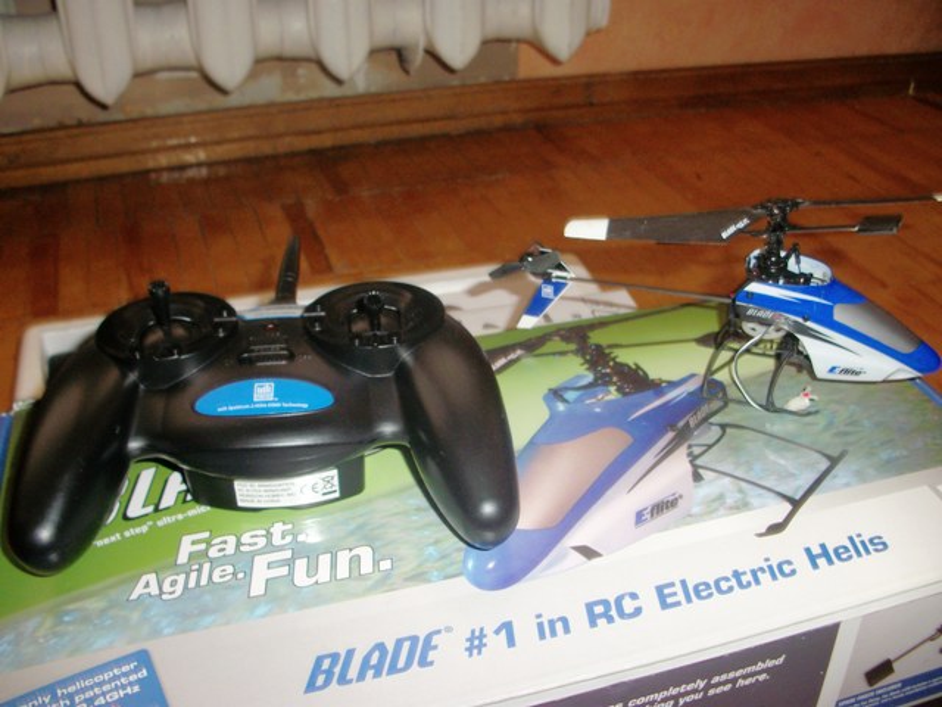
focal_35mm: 35
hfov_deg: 52.6
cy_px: 354
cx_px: 471
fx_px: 952
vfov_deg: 40.7
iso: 160
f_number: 3.1
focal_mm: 6.3
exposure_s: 1/30
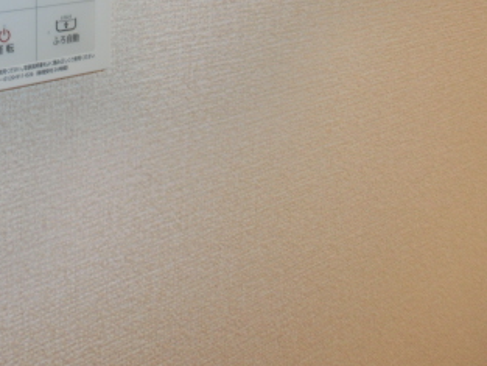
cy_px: -3
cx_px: 11
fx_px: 690
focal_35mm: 49
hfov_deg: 35.5
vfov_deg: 27.9
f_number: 3
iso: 80
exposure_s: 1/60
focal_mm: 4.24
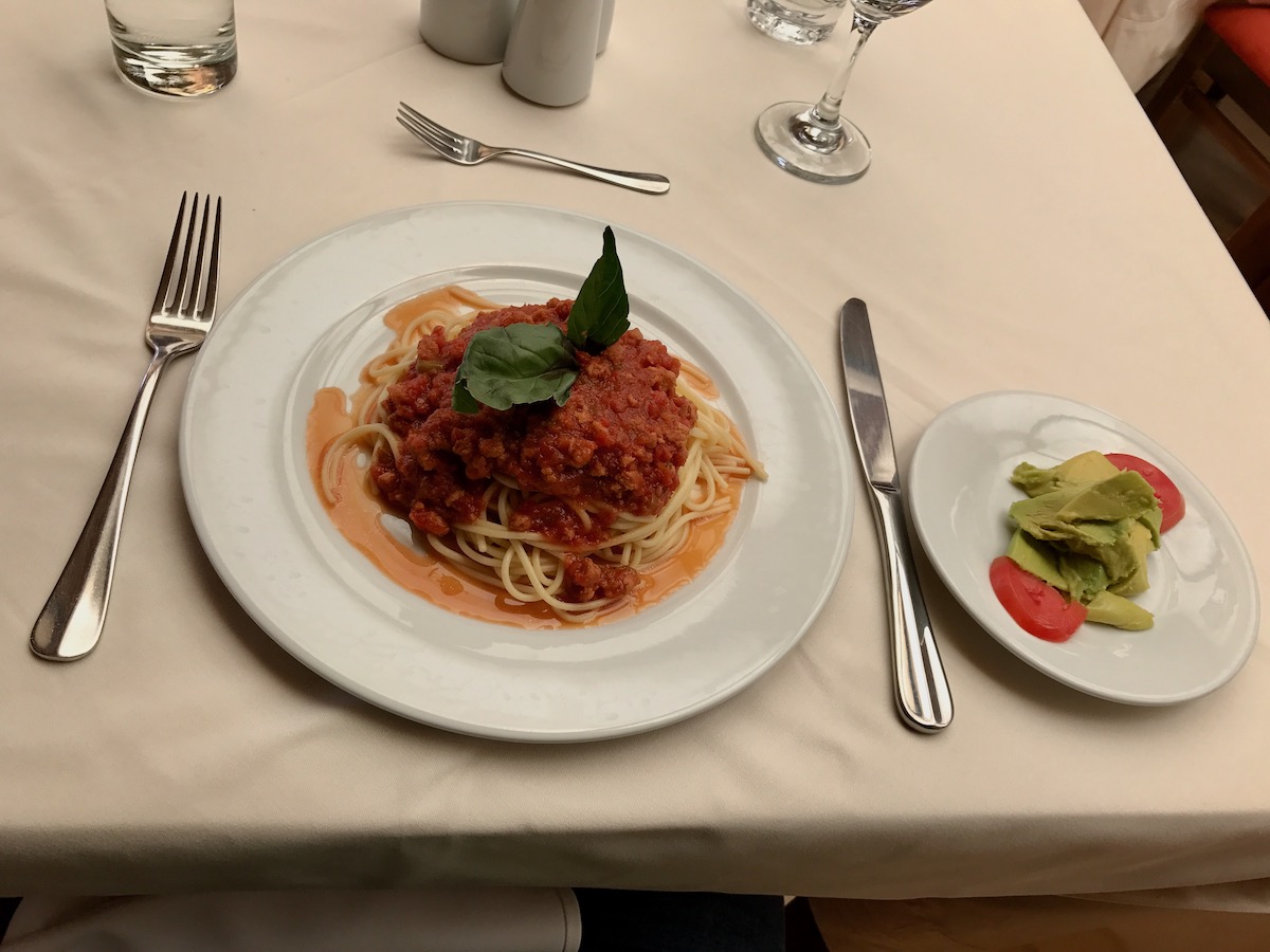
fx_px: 1027
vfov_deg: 49.7
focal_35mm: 28
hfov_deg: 63.4
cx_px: 635
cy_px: 476
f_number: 1.8
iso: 20
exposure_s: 1/172
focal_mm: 3.99
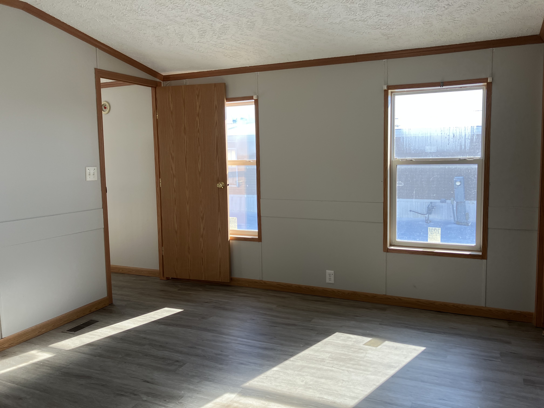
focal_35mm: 28
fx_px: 440
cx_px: 272
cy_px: 204
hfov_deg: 63.4
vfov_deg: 49.7
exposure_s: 1/186
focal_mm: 3.99
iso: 32
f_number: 1.8
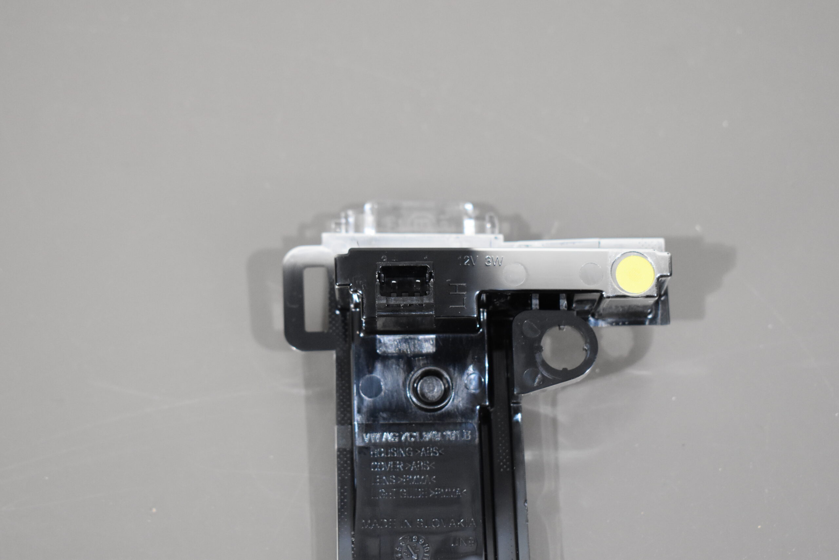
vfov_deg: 18.9
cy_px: 280
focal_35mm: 72
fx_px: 1678
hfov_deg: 28.1
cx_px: 420
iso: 2200
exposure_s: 1/125
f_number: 5.3
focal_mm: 48
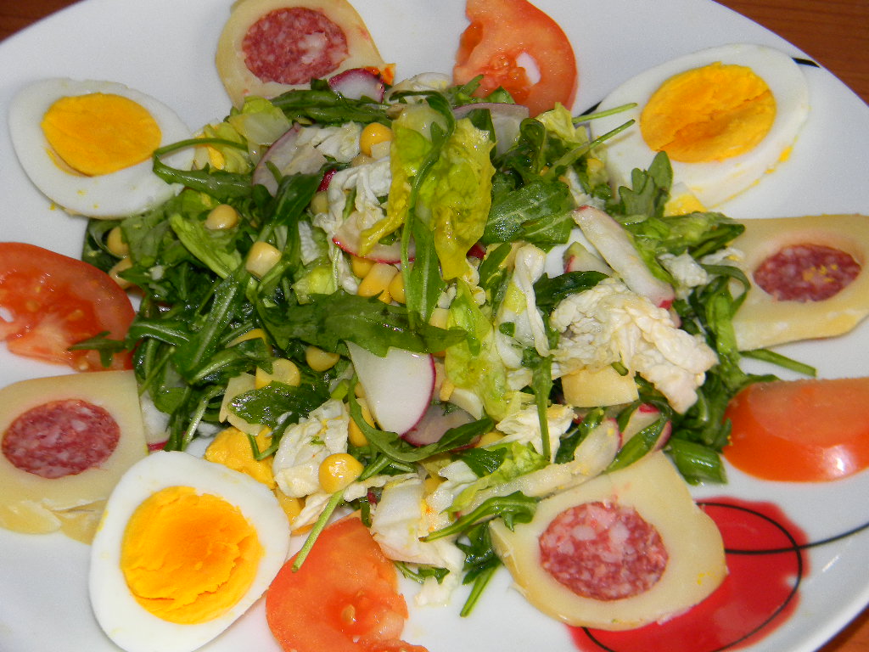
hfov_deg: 23.6
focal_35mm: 83
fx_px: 2084
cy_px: 326
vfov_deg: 17.8
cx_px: 434
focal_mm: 15.1
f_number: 4.5
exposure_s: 1/30
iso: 200
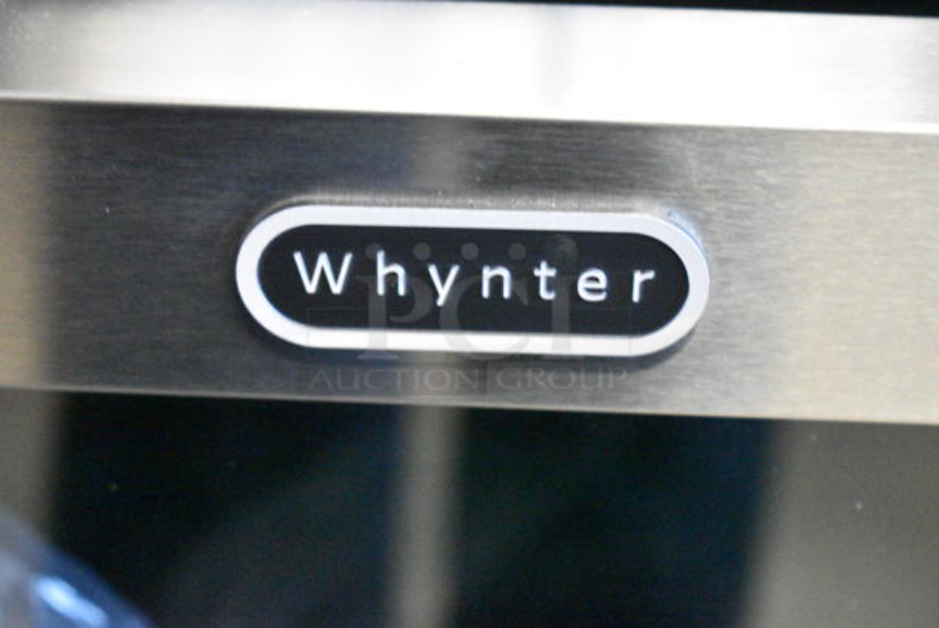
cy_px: 314
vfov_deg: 17.5
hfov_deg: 26.0
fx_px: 2036
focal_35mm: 78
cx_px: 470
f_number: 5.6
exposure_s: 1/80
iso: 16000
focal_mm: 52
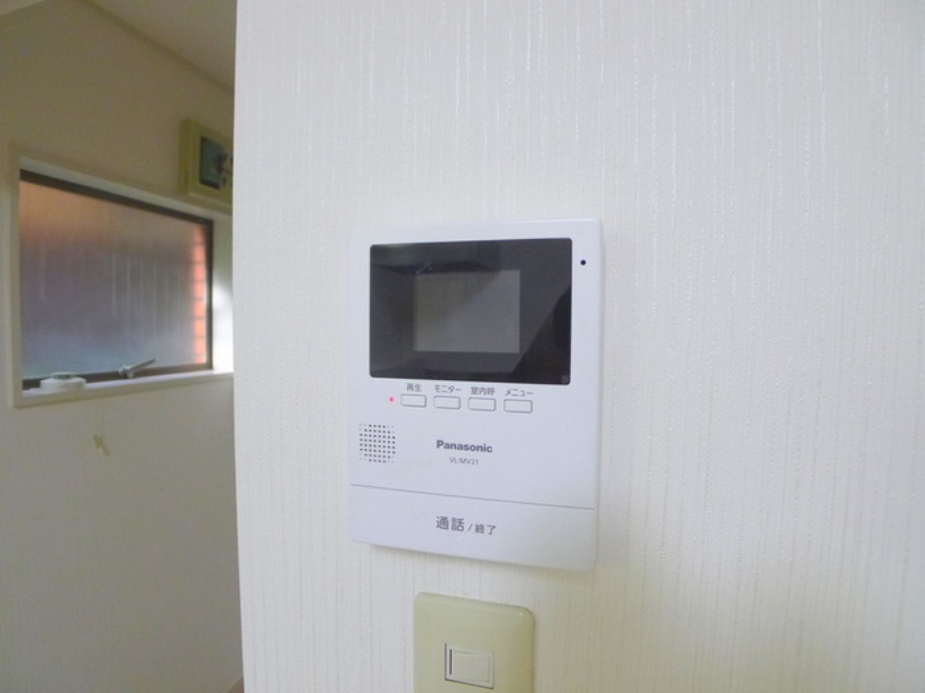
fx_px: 641
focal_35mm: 24
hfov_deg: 71.6
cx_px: 462
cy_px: 346
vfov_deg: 56.8
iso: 400
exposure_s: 1/60
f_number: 2
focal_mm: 5.1
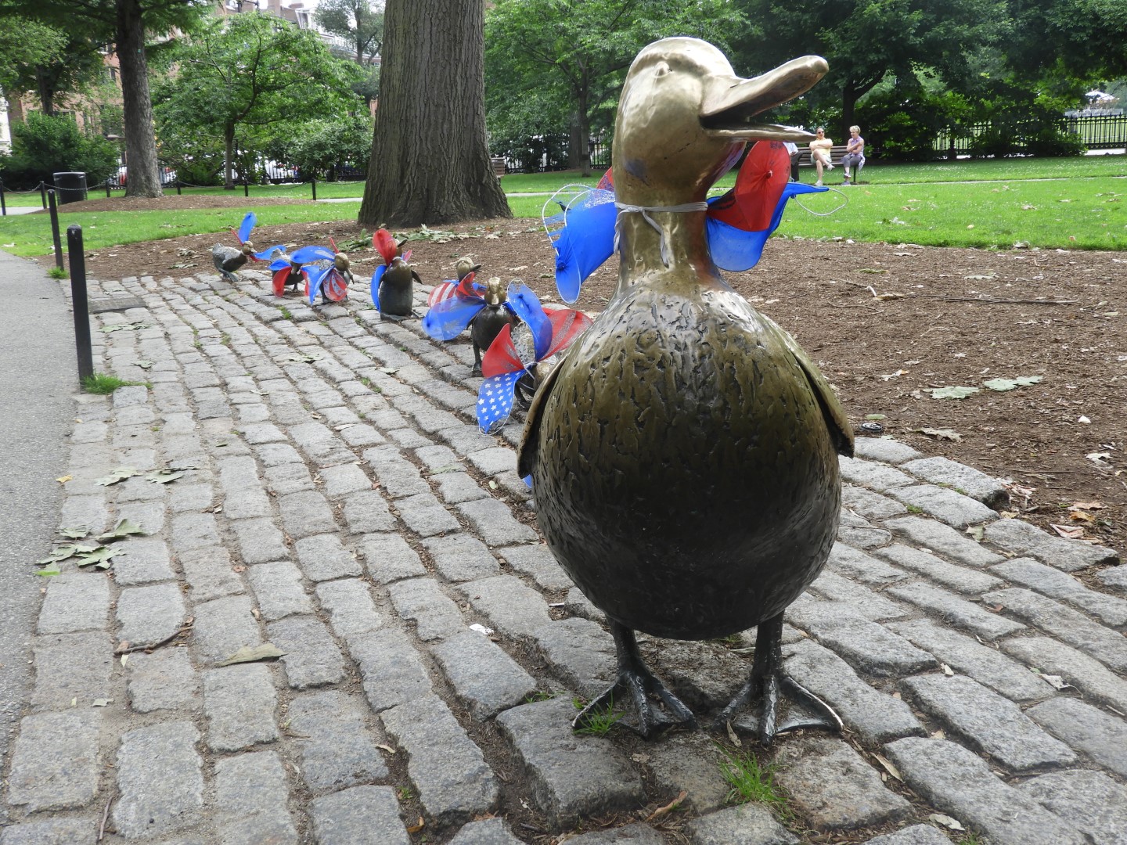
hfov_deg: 52.6
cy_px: 422
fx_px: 1140
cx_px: 564
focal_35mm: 35
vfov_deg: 40.7
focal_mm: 6.3
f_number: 3.8
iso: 100
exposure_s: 1/160
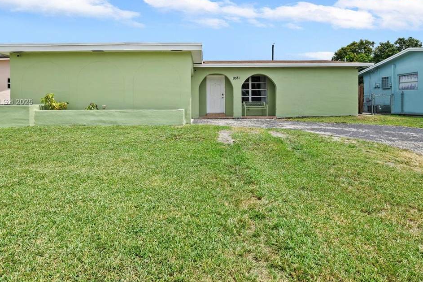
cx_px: 205
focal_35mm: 19
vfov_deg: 63.5
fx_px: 223
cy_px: 103
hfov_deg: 86.9
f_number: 10
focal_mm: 14
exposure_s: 1/320
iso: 100
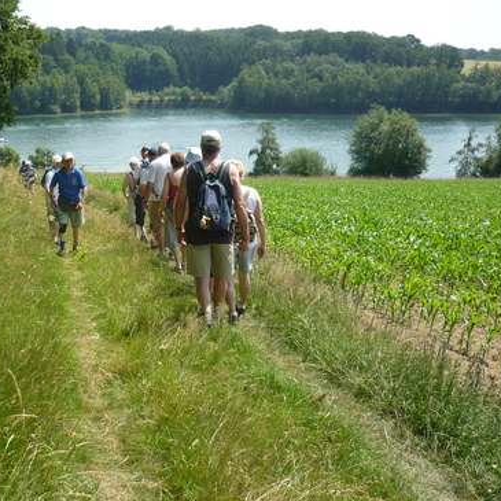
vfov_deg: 35.4
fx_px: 786
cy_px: 242
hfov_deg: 34.7
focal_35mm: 48
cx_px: 136
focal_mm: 5.5
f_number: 2.8
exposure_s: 1/800
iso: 100
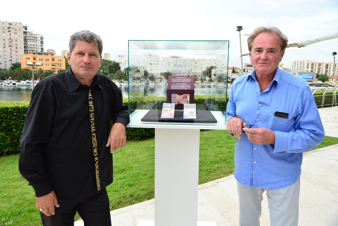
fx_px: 272
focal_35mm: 29
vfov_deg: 45.0
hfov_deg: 63.6
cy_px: 113
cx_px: 169
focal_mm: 29
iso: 800
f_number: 5.6
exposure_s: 1/250
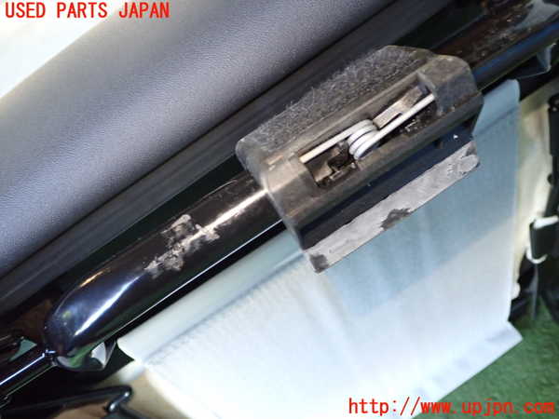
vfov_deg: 44.2
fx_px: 517
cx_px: 280
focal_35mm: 32
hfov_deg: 56.8
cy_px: 210
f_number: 2.4
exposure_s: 1/30
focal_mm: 5.79
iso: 500
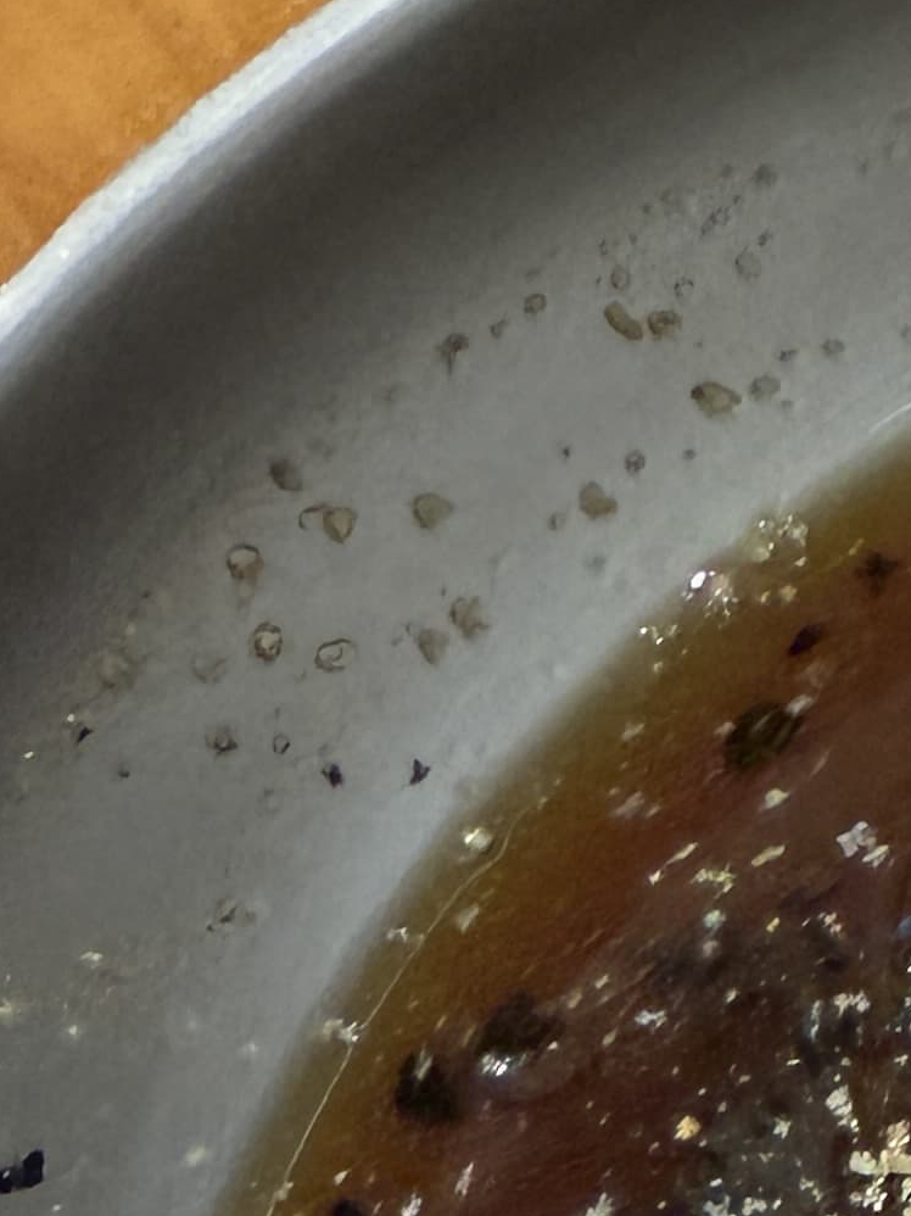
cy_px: 1902
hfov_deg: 13.3
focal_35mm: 97
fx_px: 3405
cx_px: 1765
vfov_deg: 17.8
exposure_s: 1/60
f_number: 2.2
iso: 500
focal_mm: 2.22
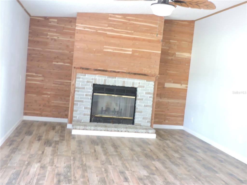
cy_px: 92
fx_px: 285
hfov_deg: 46.8
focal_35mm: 40
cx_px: 124
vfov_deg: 36.0
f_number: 3.3
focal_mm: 7.1
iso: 800
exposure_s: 1/4
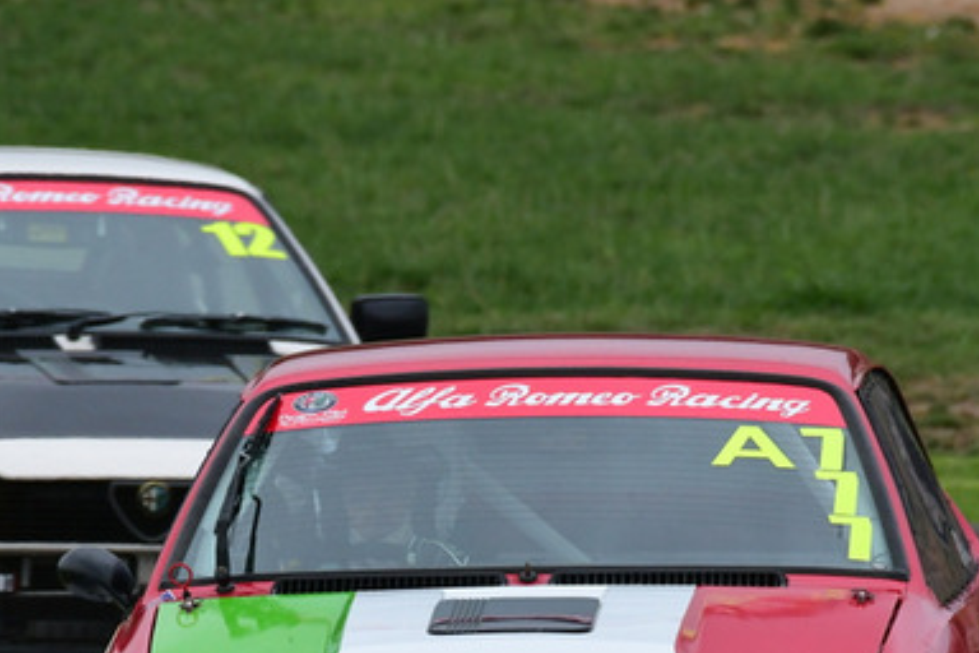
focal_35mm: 1439
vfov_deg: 1.0
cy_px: 638
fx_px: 39130
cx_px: 301
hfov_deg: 1.4
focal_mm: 460
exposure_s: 1/640
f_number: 11
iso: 1000
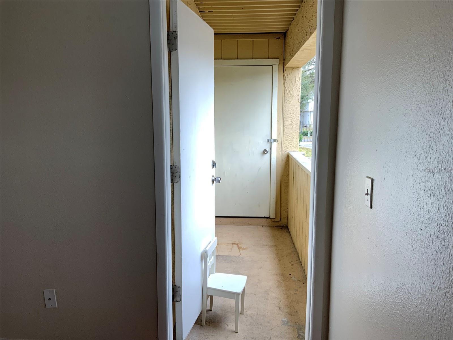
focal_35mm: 29
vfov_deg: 48.2
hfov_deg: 61.7
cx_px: 226
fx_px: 380
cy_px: 170
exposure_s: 1/120
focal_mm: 3
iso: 32
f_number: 1.8
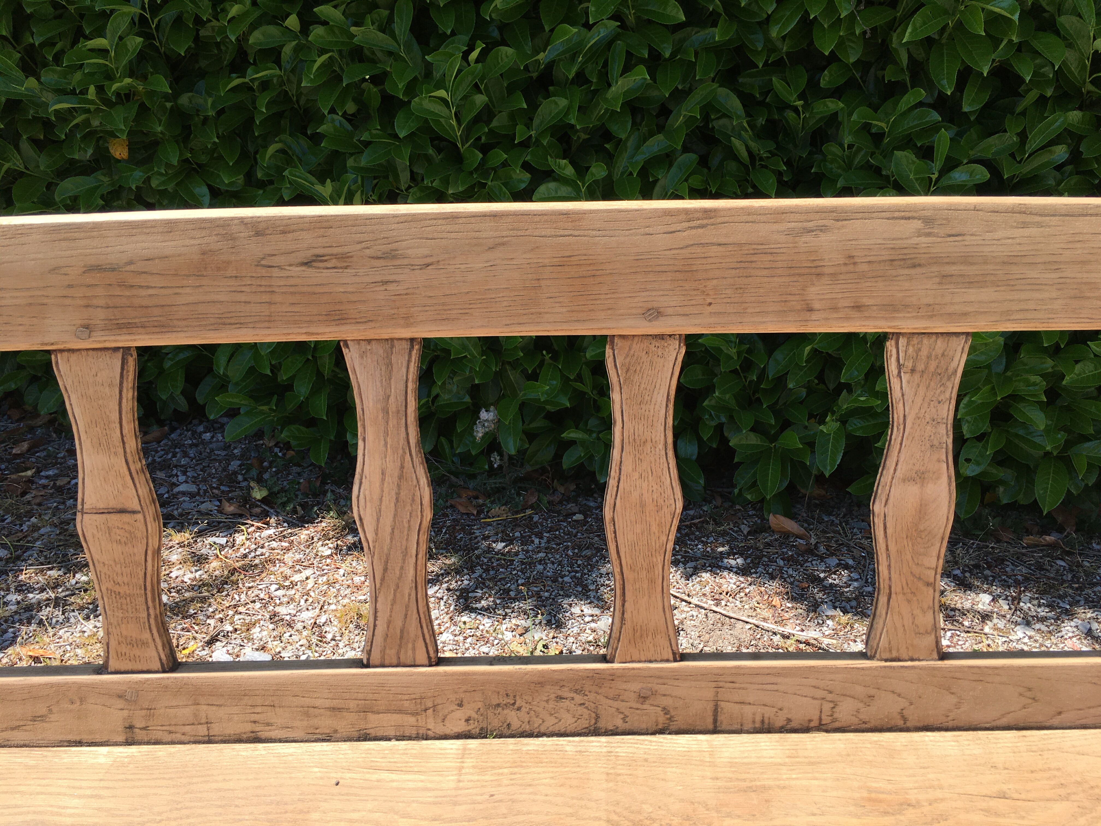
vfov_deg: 48.2
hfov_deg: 61.7
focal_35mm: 29
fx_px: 922
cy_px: 413
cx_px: 550
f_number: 2.2
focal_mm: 4.15
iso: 25
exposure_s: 1/810
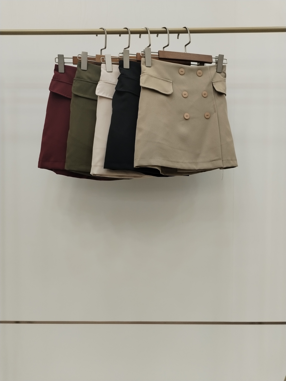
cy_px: 190
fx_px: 319
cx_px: 143
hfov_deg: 48.2
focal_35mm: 29
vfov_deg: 61.7
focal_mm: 4.75
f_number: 1.8
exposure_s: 1/100
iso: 179
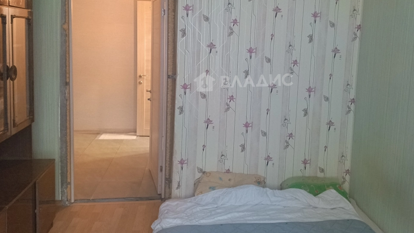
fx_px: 373
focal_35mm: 34
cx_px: 244
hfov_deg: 57.7
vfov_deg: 34.4
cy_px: 80
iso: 854
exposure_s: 1/20
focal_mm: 4.09
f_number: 1.6
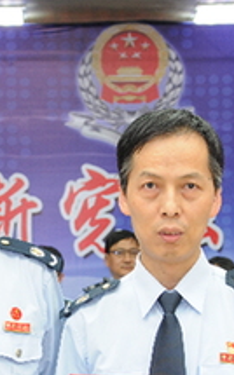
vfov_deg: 18.5
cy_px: 325
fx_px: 1135
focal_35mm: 111
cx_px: 41
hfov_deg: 11.7
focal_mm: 26
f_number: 3.5
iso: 400
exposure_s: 1/30
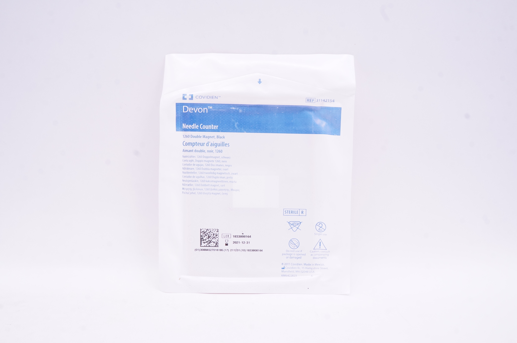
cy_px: 172
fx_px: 430
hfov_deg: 62.0
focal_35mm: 30
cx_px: 258
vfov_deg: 43.5
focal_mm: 20
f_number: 14
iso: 800
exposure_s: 1/20
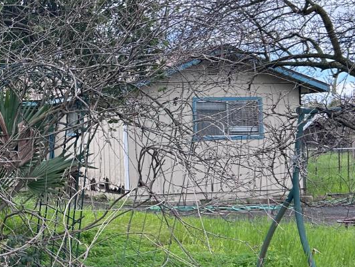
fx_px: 749
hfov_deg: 24.3
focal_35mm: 73
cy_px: 114
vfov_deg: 20.2
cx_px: -64
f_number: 1.5
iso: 50
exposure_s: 1/1124
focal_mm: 5.7
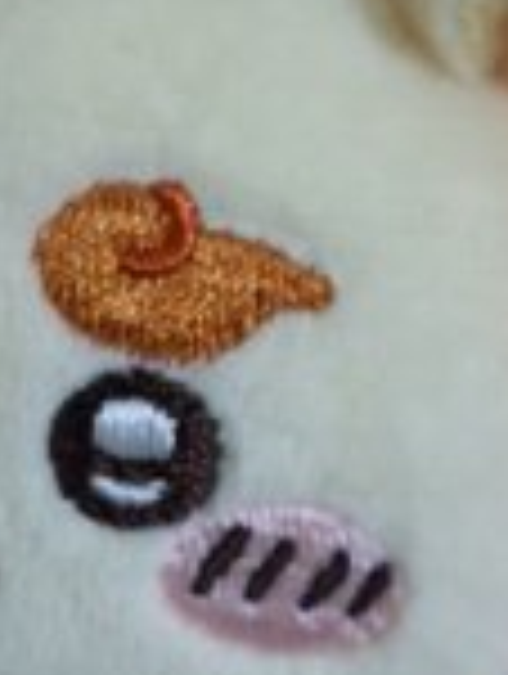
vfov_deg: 20.4
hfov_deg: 15.3
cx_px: 63
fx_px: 1873
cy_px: 430
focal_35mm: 96
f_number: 1.8
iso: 500
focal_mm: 4
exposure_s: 1/30
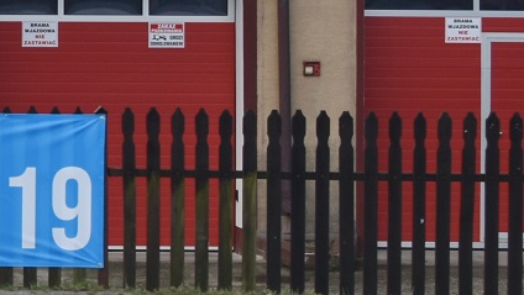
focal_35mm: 237
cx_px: -290
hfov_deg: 8.8
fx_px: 3295
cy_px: 1
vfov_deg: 5.1
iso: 100
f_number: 7.1
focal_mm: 32
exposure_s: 1/200
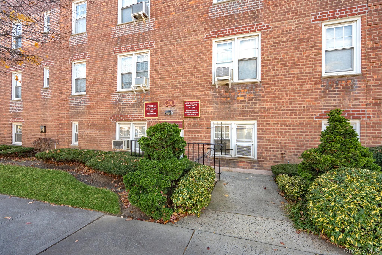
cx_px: 191
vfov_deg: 73.7
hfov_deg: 96.7
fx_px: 170
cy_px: 128
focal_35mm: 16
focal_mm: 16
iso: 1250
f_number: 5
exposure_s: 1/800
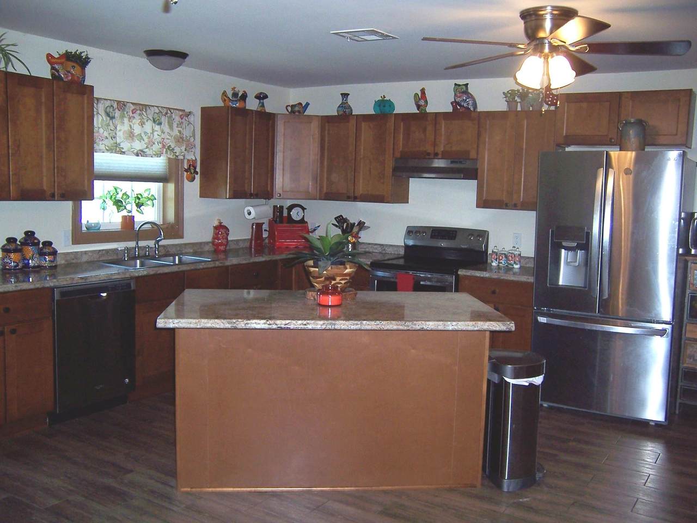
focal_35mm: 33
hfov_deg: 55.4
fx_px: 664
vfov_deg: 42.9
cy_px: 262
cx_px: 348
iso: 80
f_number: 2.8
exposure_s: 1/60
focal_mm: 5.5
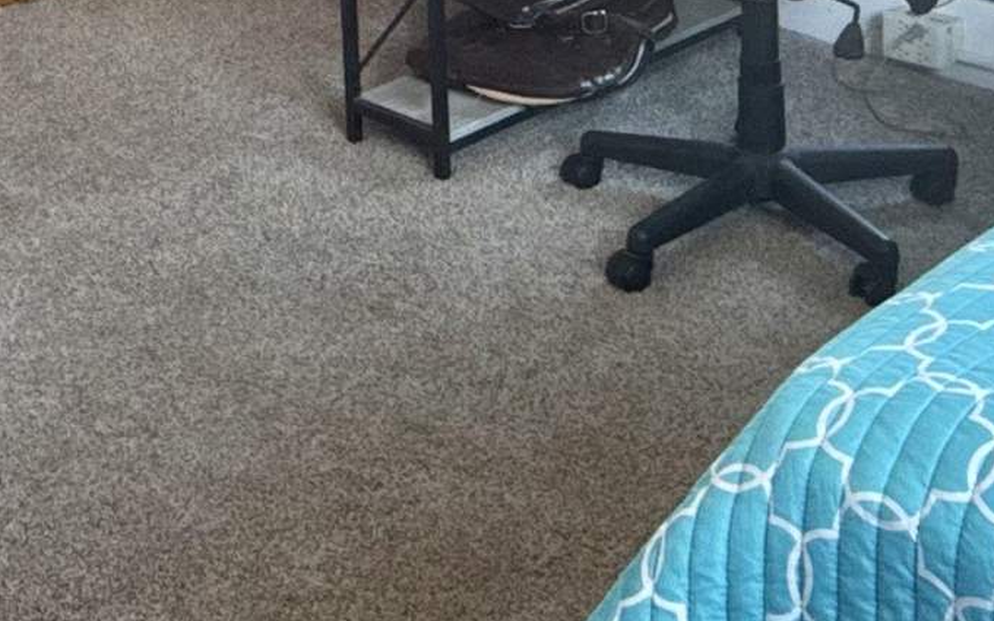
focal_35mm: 67
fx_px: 1815
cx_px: 370
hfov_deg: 30.5
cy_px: -264
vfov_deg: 17.7
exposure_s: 1/93
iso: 400
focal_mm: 2.22
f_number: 2.2
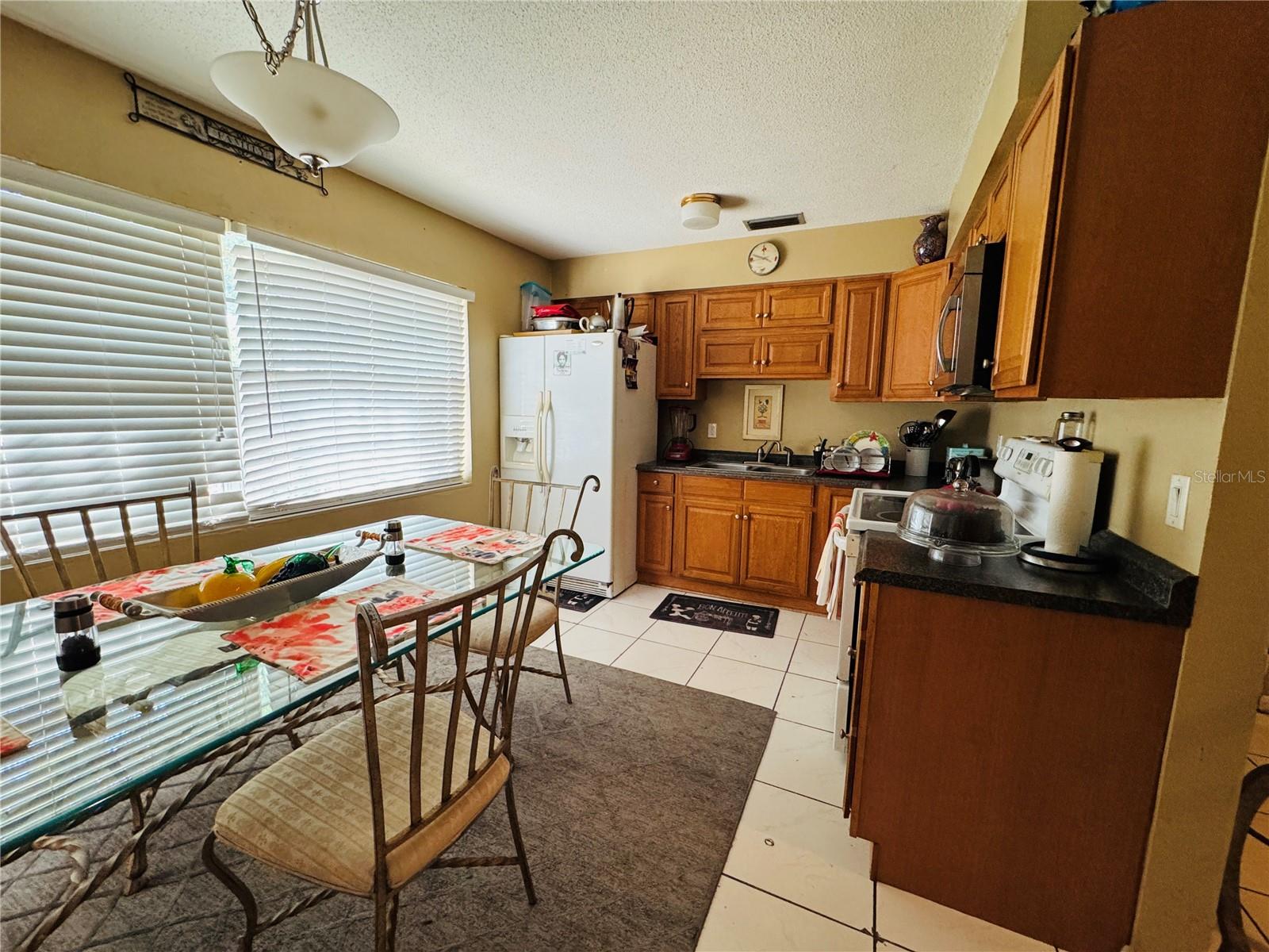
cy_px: 476
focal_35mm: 14
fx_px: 513
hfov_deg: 102.1
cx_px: 634
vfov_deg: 85.7
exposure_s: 1/60
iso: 320
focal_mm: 2.22
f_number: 2.2
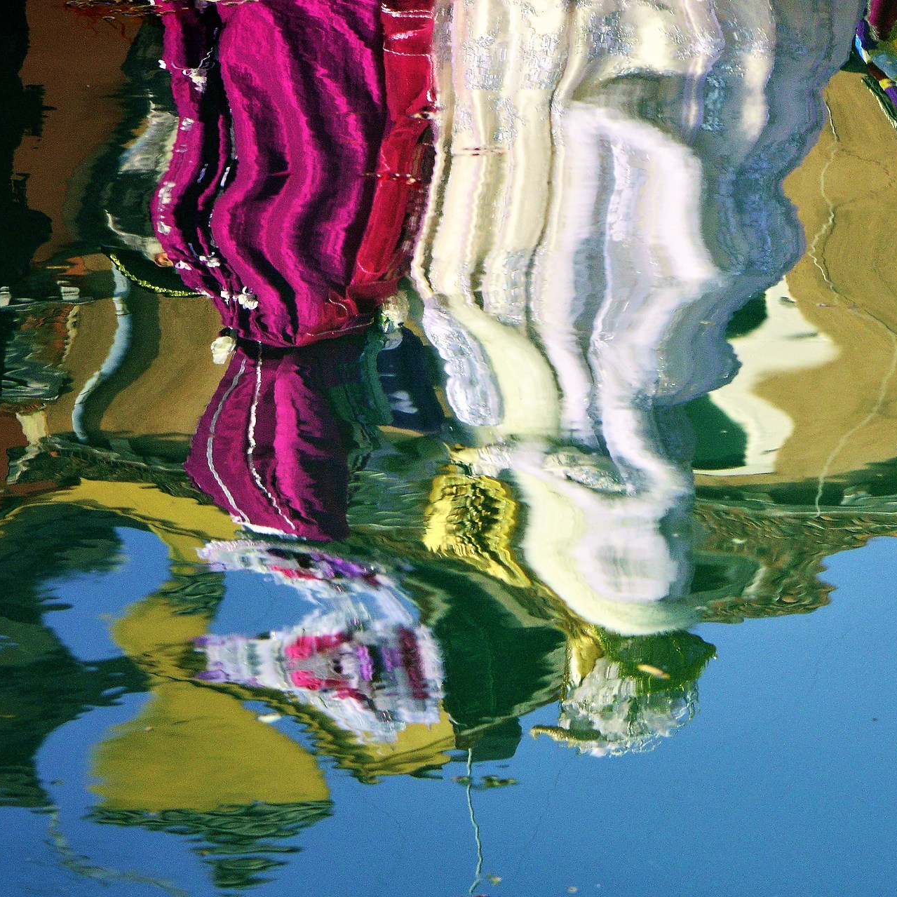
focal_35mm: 319
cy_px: 382
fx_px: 9352
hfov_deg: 5.5
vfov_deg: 5.5
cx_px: 760
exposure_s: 1/200
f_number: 9
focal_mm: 73.19
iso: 200
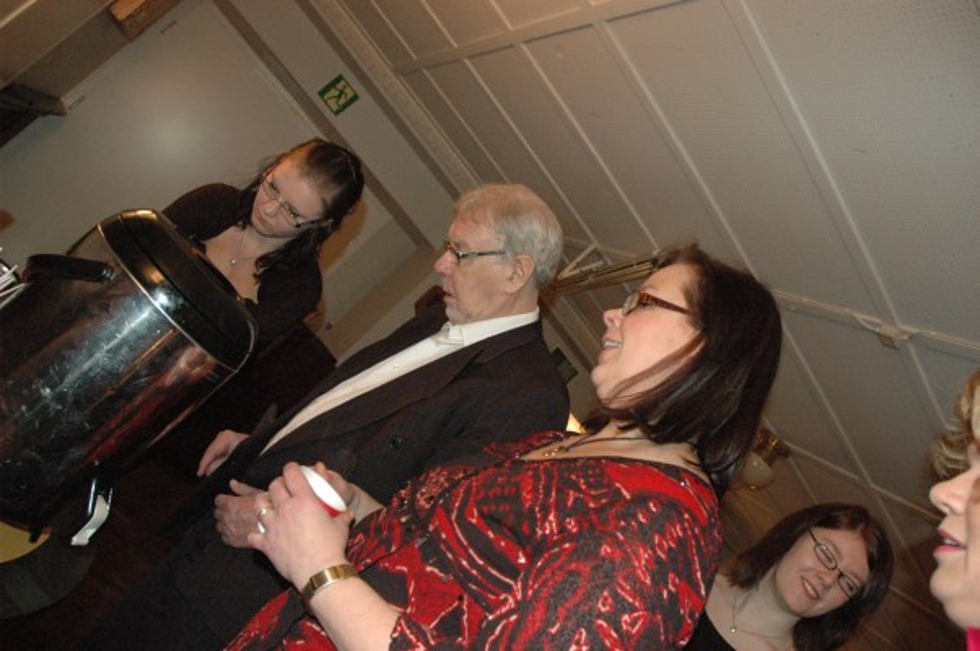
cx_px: 490
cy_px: 326
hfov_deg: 67.4
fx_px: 734
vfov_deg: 47.8
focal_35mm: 27
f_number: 5
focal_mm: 18
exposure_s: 1/60
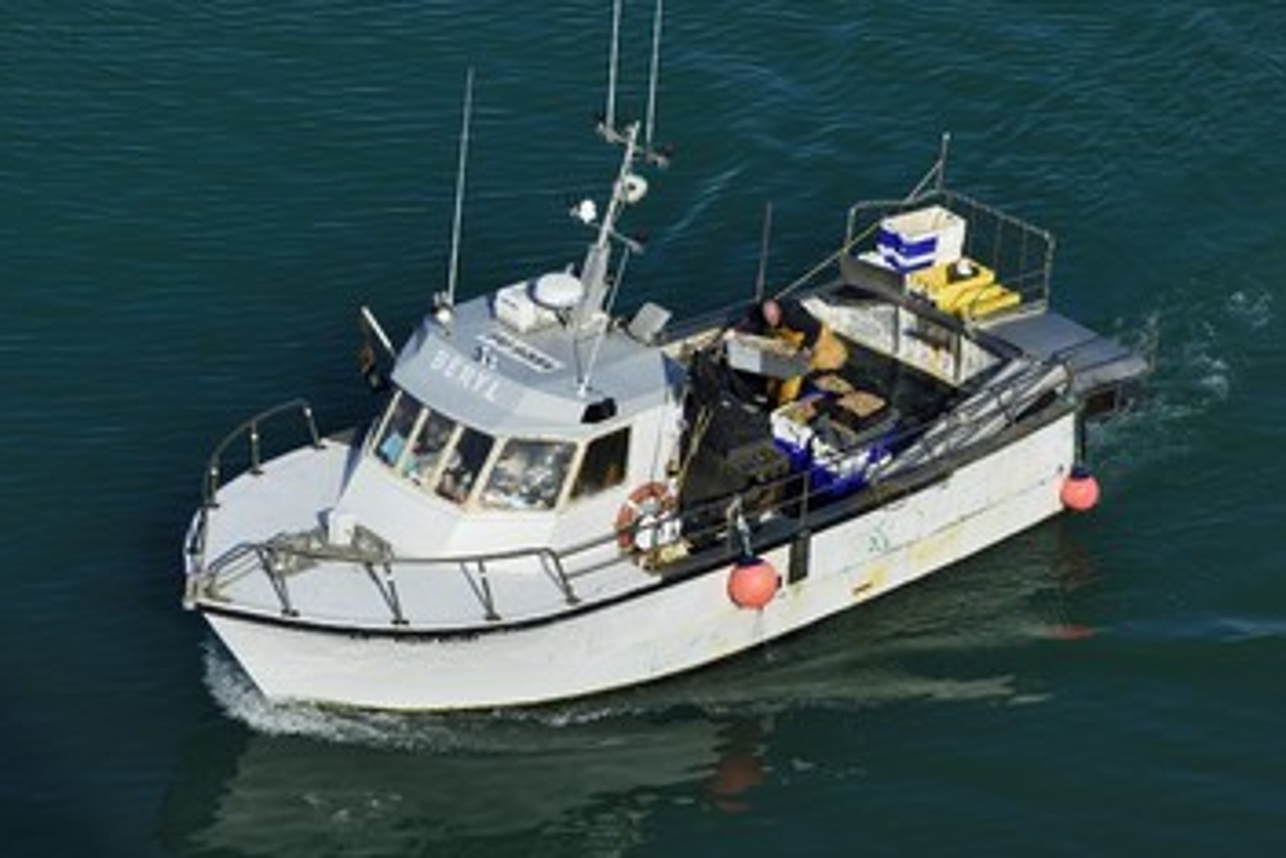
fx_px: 5753
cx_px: 614
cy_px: 361
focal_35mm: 161
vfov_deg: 8.5
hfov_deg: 12.8
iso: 200
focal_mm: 135
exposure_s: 1/400
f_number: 14
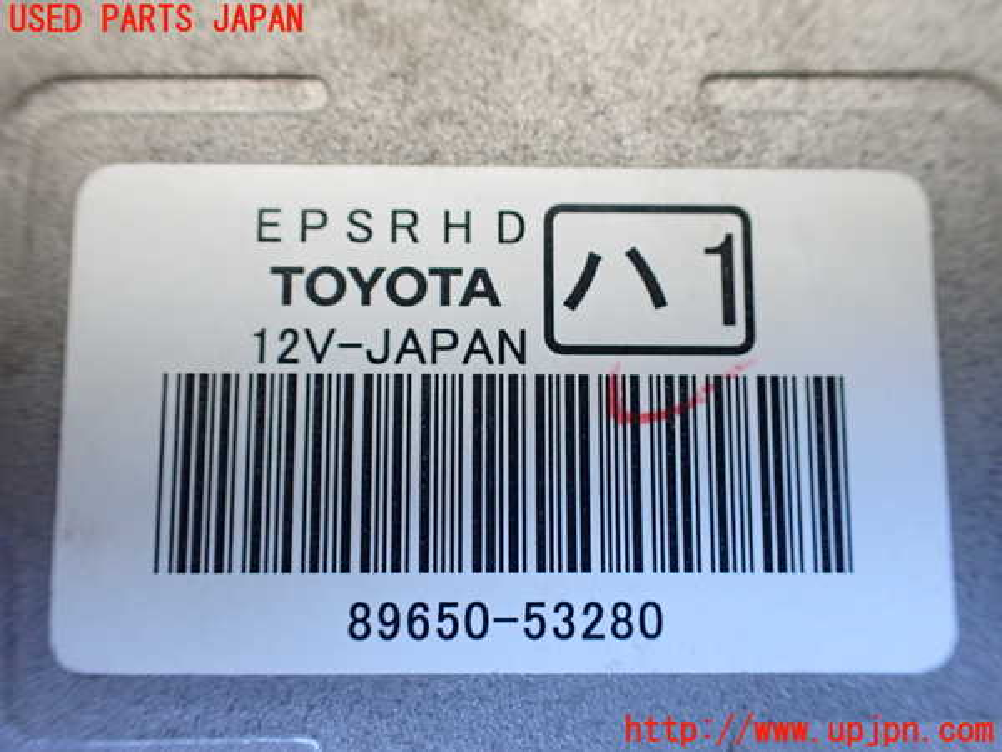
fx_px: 868
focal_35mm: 30
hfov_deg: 60.0
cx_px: 501
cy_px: 376
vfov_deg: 46.8
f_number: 2.3
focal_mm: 5.4
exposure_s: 1/60
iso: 800
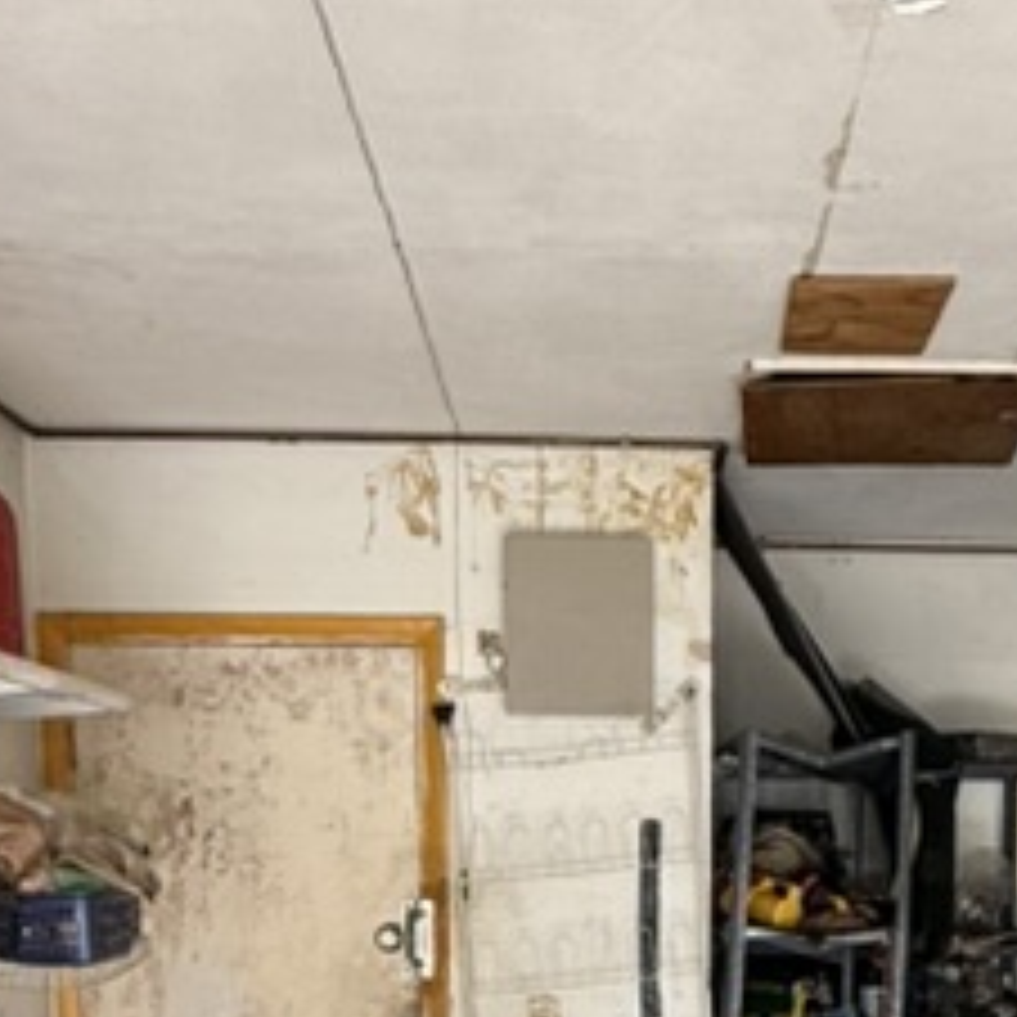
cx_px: 724
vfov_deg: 27.3
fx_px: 1861
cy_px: 1184
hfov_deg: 30.2
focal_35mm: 56
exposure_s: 1/99
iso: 100
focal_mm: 2.22
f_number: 2.2
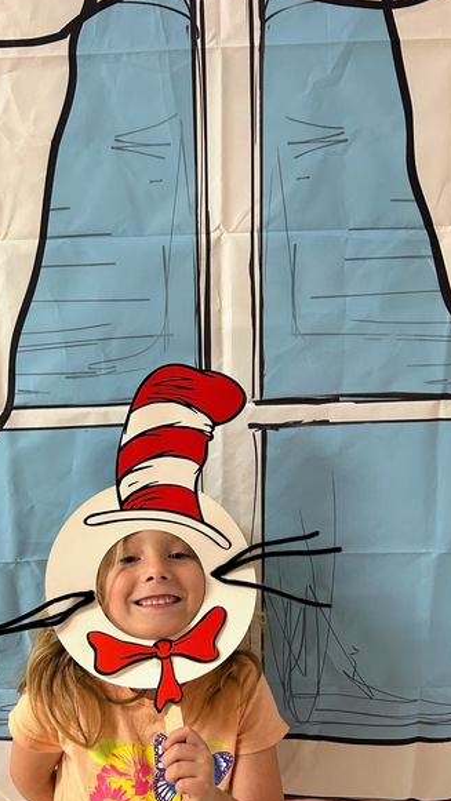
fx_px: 829
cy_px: 532
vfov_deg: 50.7
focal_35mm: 39
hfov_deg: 30.2
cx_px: 142
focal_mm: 5.7
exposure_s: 1/60
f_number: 1.5
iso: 125
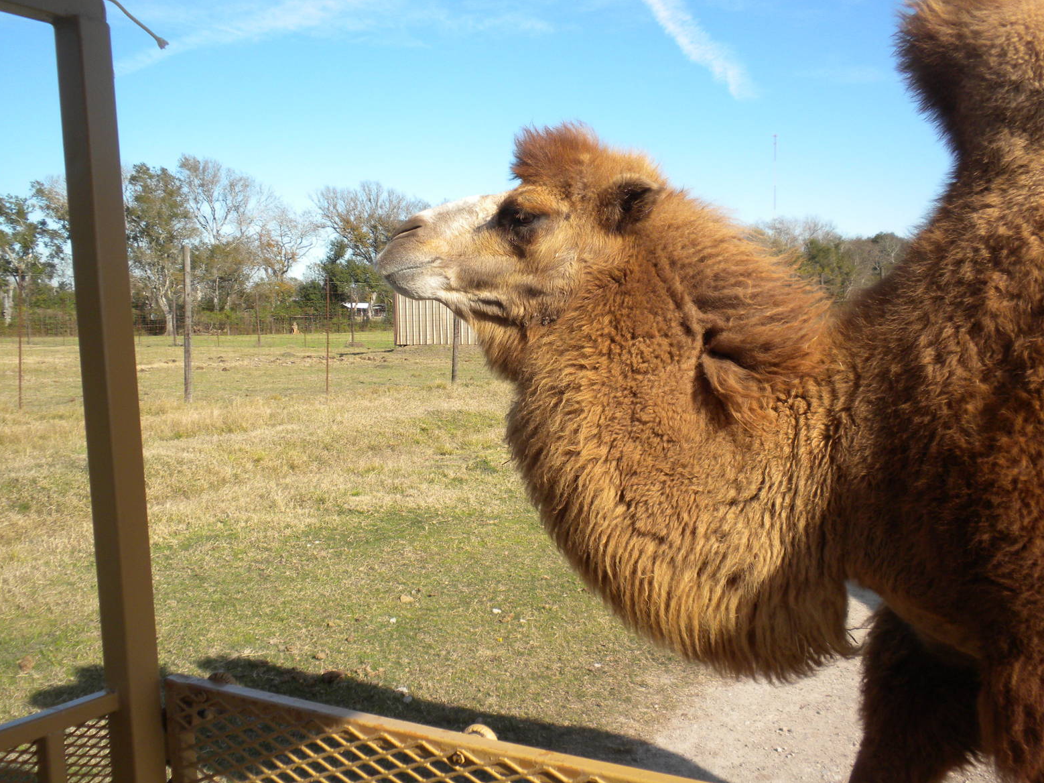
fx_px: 1146
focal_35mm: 38
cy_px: 388
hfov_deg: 49.0
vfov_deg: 37.7
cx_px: 519
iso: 76
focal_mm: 6.6
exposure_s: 1/656
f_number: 3.5
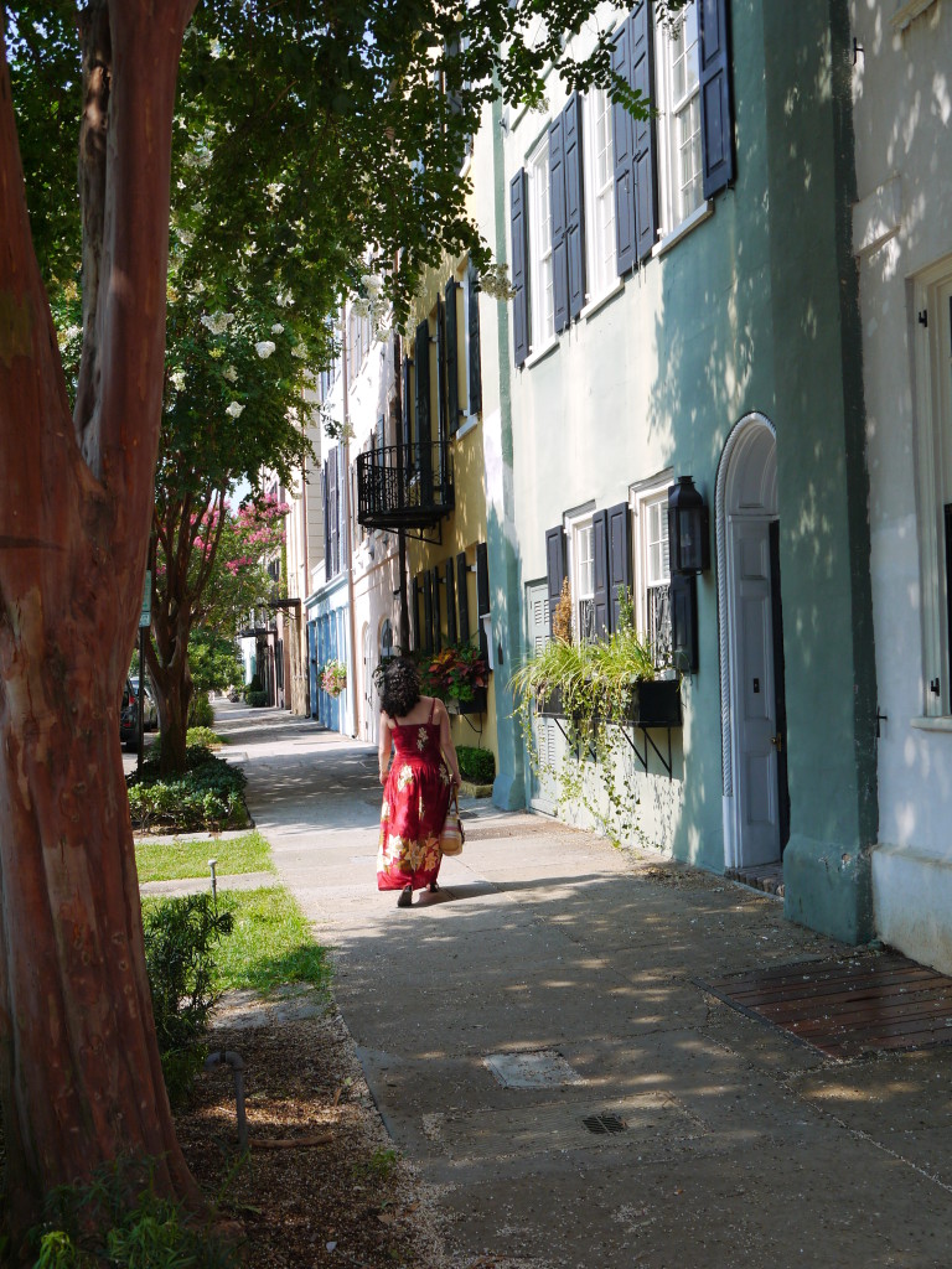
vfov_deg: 46.8
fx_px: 1467
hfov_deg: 36.0
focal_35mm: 40
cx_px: 476
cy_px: 634
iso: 160
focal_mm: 20
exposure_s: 1/250
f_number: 7.1
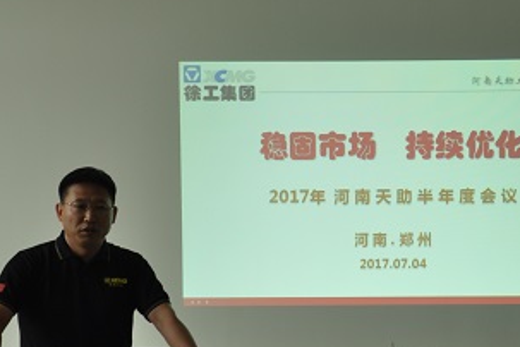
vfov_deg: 14.4
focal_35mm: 95
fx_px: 1372
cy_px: 206
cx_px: 209
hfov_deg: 21.4
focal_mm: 32
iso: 400
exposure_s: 1/80
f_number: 4.5
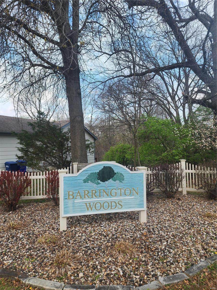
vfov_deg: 73.9
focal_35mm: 23
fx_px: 192
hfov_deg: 58.9
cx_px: 108
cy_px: 145
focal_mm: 6.4
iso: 12
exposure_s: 1/316
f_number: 1.8
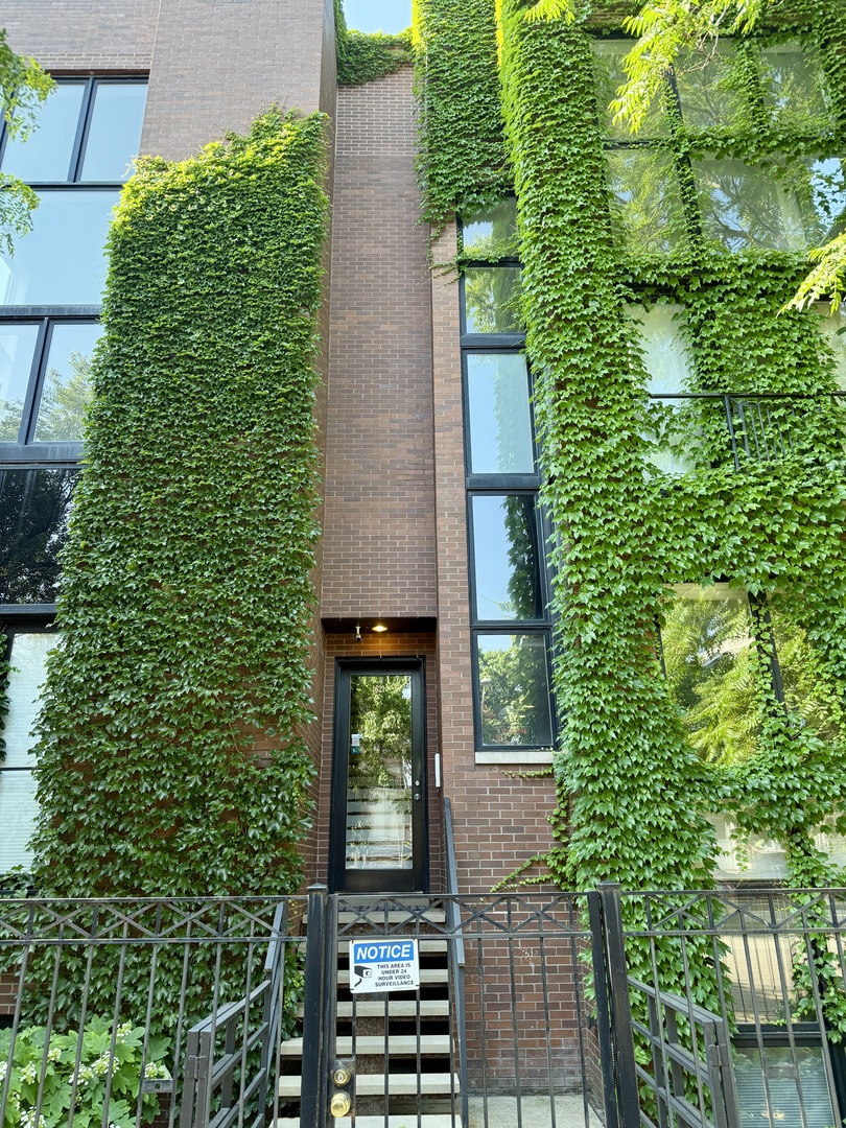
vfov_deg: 71.6
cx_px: 423
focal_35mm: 24
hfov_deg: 56.8
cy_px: 564
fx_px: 782
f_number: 1.78
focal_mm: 6.76
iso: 100
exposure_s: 1/263
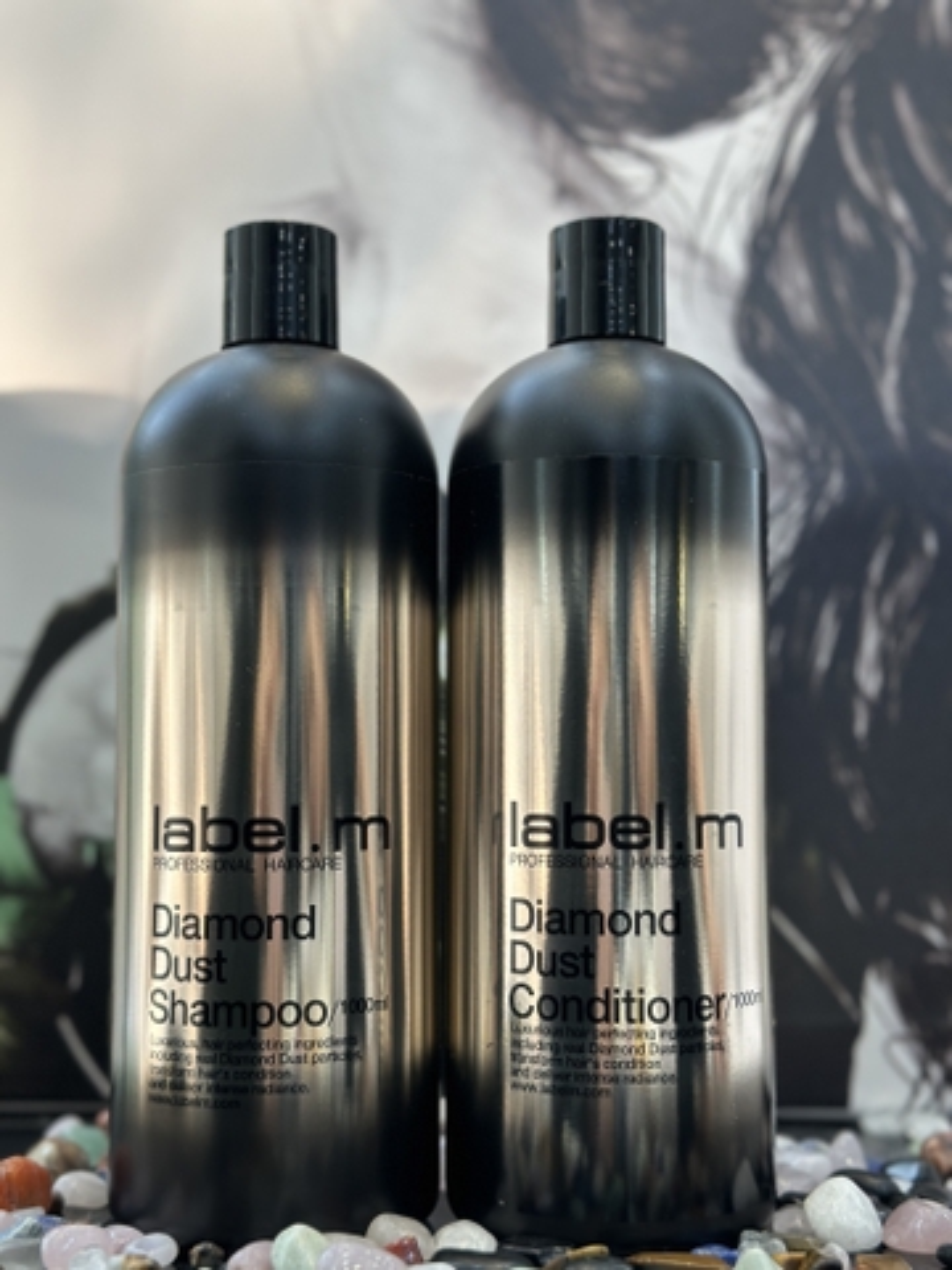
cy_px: 635
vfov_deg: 39.7
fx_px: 1760
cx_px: 476
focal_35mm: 48
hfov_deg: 30.3
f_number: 1.78
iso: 100
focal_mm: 6.86
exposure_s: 1/100
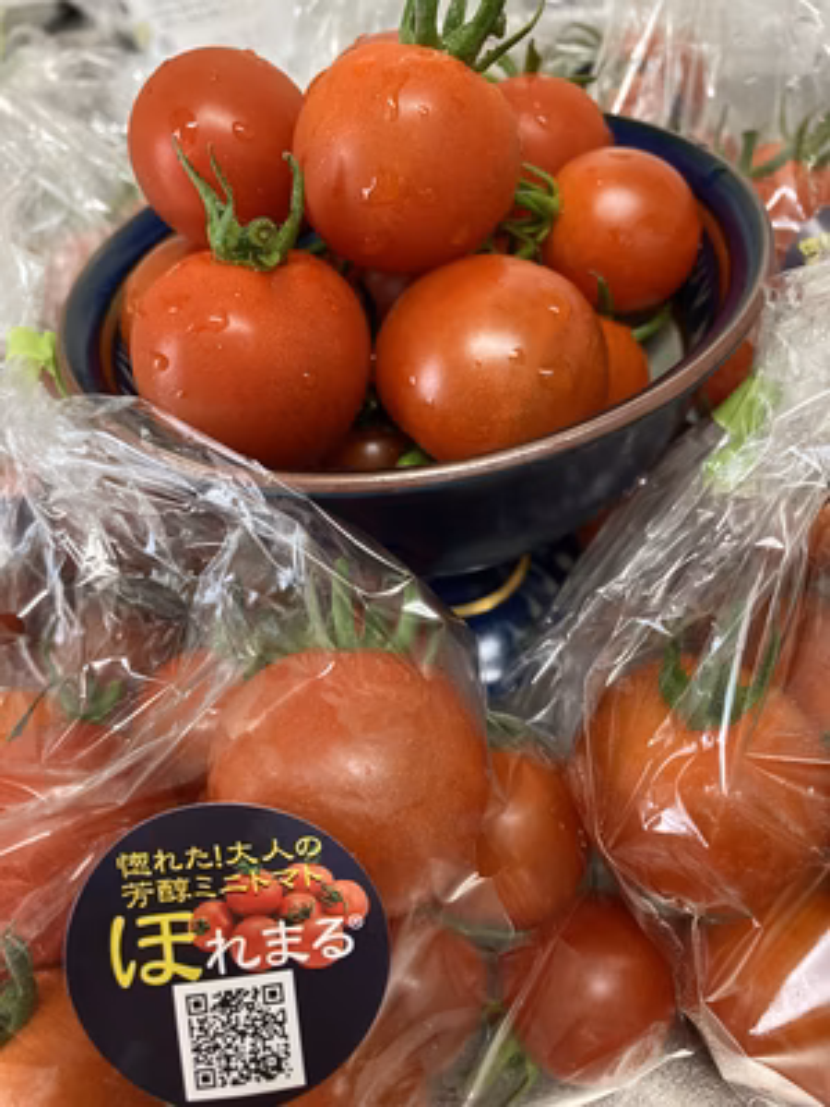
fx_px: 895
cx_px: 415
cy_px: 554
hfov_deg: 49.7
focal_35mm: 28
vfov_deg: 63.4
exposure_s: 1/60
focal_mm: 3.99
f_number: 1.8
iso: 320
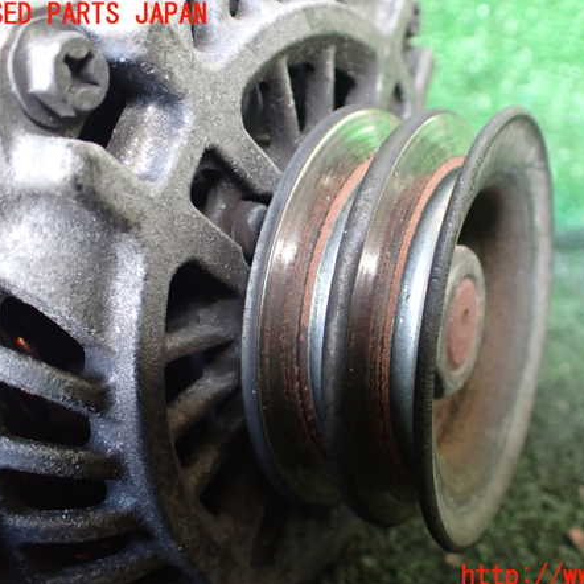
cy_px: 296
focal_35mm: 36
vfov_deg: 46.0
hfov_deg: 45.7
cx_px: 363
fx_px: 687
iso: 800
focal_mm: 5.4
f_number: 2.3
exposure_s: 1/50
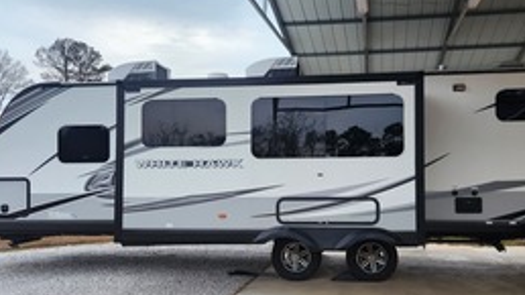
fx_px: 473
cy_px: 174
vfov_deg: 34.5
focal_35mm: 34
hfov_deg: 57.8
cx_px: 303
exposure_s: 1/120
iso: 200
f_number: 1.8
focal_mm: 5.4
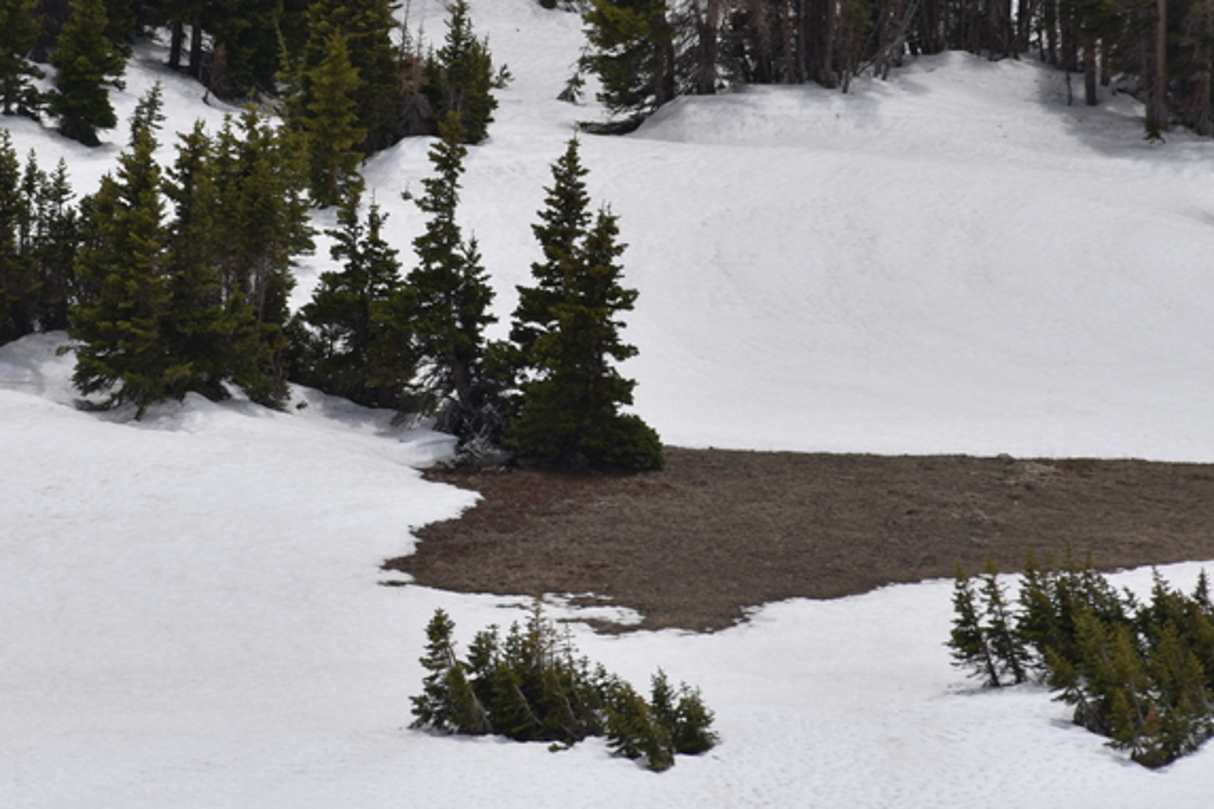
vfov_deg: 2.1
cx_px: 337
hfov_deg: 3.1
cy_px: 165
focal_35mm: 670
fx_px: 22592
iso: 100
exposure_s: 1/640
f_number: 10
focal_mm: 300
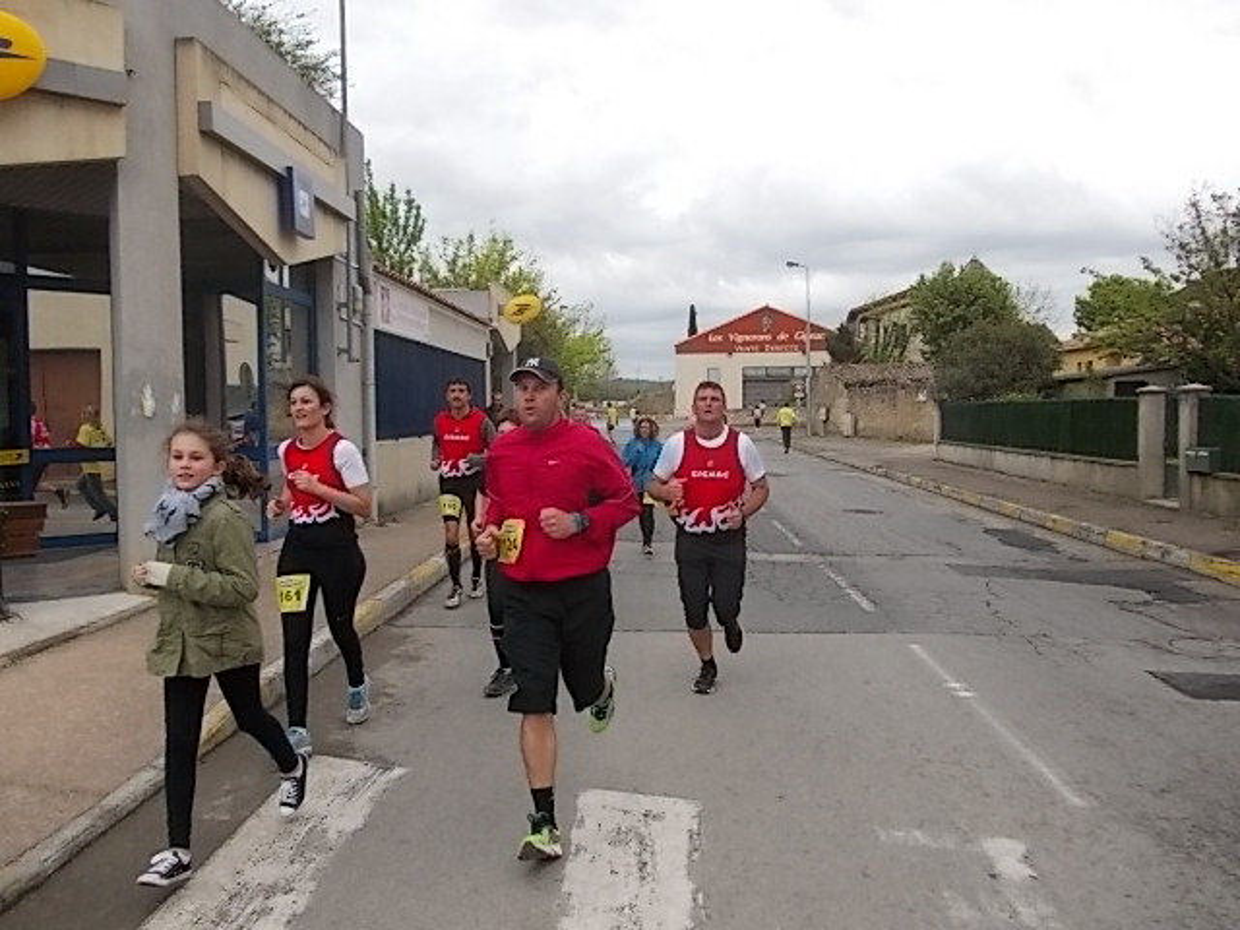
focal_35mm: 28
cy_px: 465
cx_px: 620
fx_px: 1003
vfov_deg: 49.7
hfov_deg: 63.4
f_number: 2.7
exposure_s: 1/250
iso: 80
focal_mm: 4
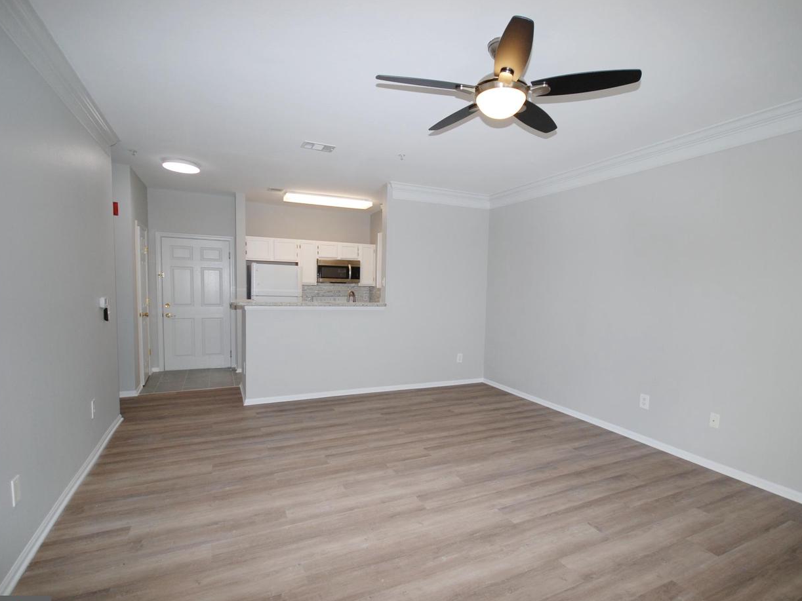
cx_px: 421
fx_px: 394
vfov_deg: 74.7
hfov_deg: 91.0
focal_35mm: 17
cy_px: 314
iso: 200
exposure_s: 1/60
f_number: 4
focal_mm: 10
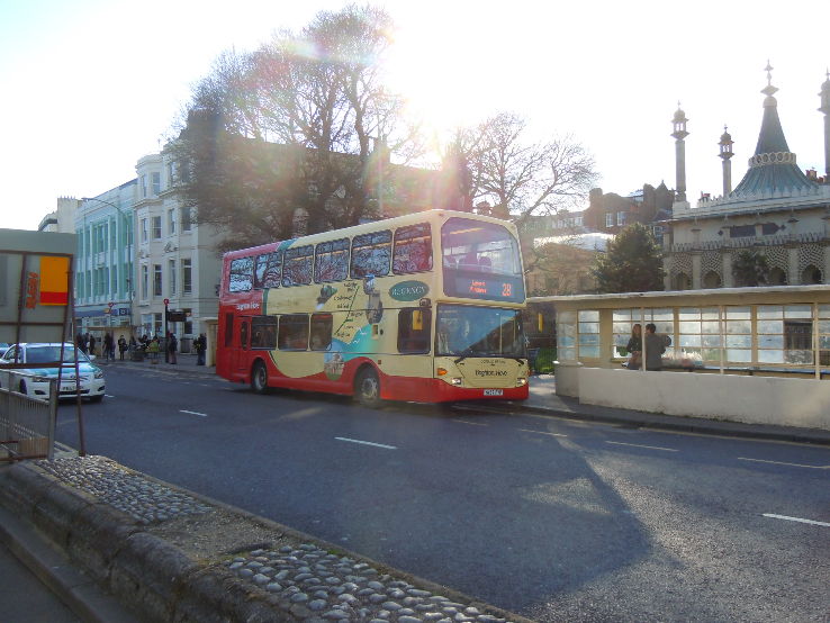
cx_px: 415
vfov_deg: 46.8
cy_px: 312
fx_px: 720
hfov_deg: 59.9
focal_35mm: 30
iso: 100
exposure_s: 1/400
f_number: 3.5
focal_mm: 5.4
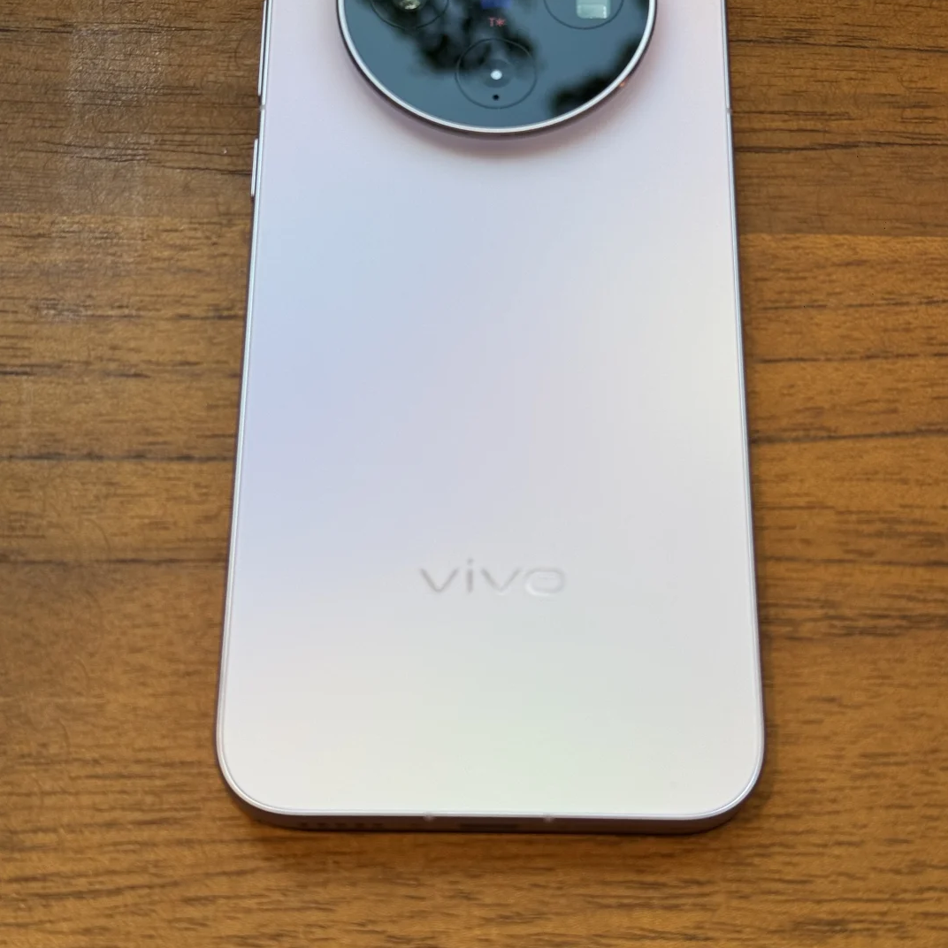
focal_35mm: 57
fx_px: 1766
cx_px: 476
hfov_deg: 30.0
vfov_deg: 29.9
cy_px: 352
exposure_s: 1/287
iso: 64
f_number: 1.78
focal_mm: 6.76
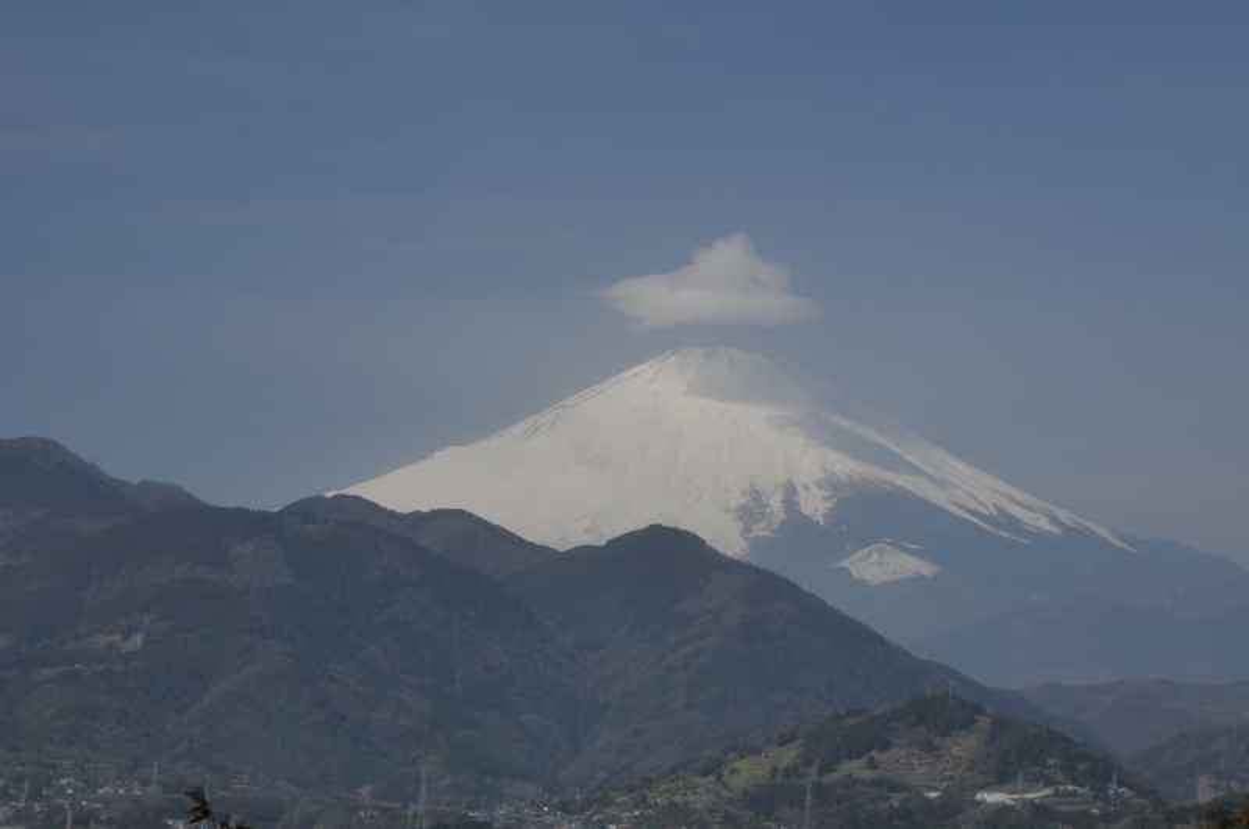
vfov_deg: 10.7
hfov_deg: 16.1
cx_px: 624
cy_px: 414
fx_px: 4417
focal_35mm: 128
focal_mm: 85
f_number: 16
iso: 200
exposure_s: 1/100
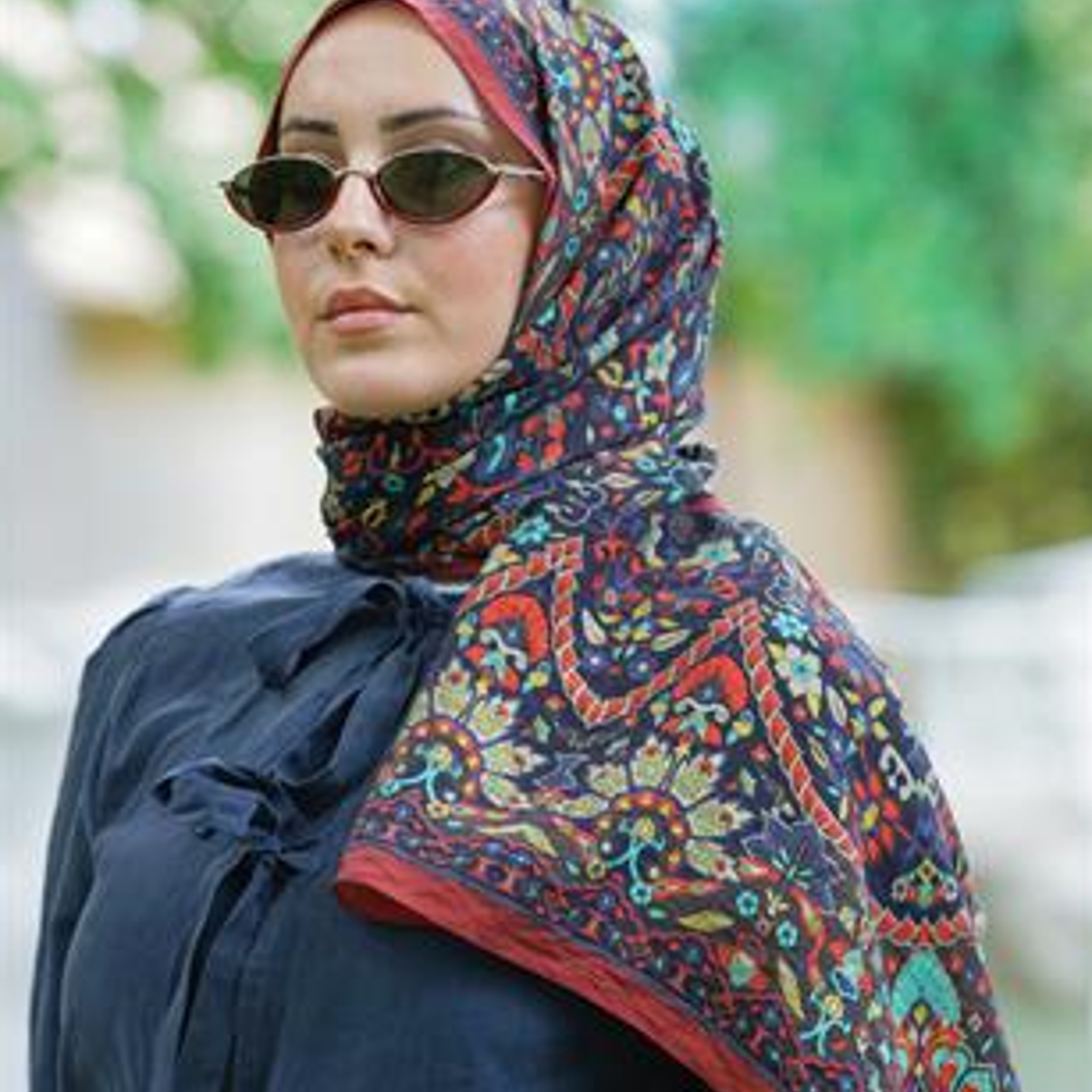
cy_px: 580
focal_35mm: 231
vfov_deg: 7.6
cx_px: 548
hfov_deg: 7.6
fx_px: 8244
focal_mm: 180
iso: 200
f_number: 5.6
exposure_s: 1/100
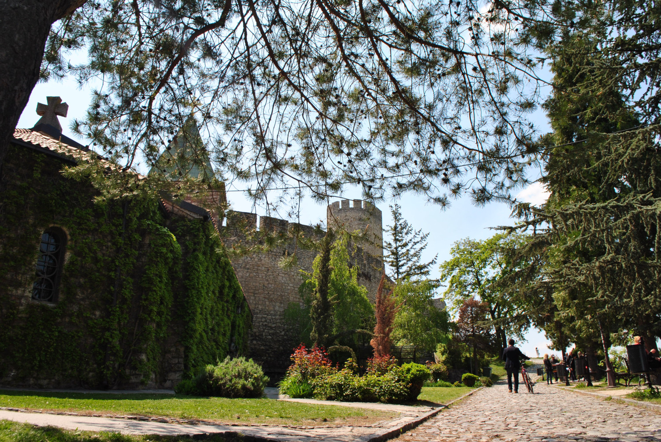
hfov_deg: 67.3
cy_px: 221
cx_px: 330
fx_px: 496
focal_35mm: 27
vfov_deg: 48.0
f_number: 10
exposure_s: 1/250
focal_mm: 18
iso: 200
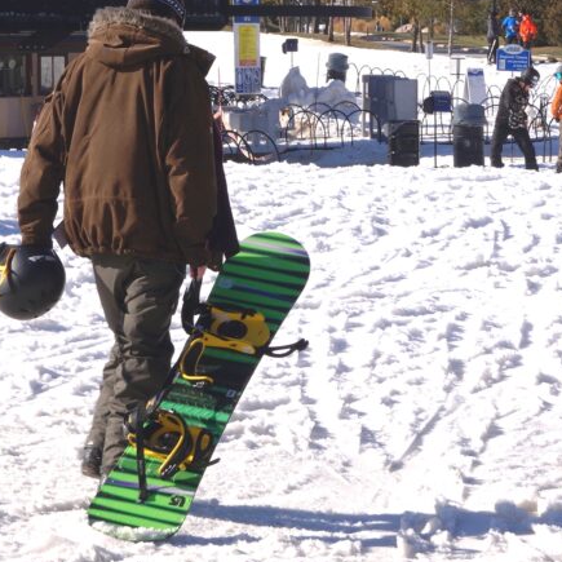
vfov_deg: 10.6
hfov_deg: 10.6
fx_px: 3031
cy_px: 265
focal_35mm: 165
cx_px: 289
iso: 100
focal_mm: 55
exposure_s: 1/125
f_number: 16
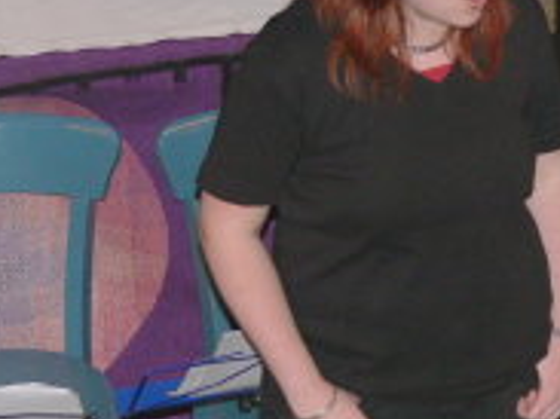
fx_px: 5109
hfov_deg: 6.2
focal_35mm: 316
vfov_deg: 4.7
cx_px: 653
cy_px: 47
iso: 100
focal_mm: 27.9
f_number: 4
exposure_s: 1/30
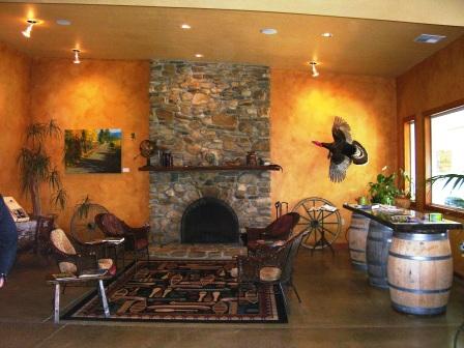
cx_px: 232
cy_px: 174
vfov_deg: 41.8
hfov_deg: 54.0
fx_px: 456
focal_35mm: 34
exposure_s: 1/60
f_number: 2.7
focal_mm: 5.6
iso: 80
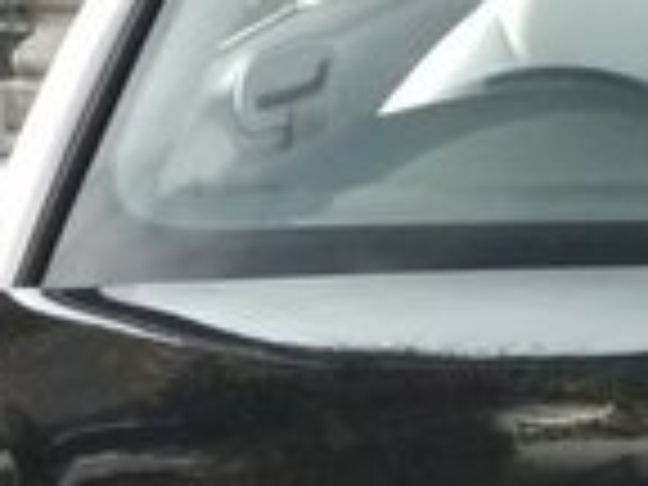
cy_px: 774
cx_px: 1089
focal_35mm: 369
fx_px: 6908
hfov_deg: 5.3
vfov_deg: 4.0
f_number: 6.3
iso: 800
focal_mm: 26
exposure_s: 1/160
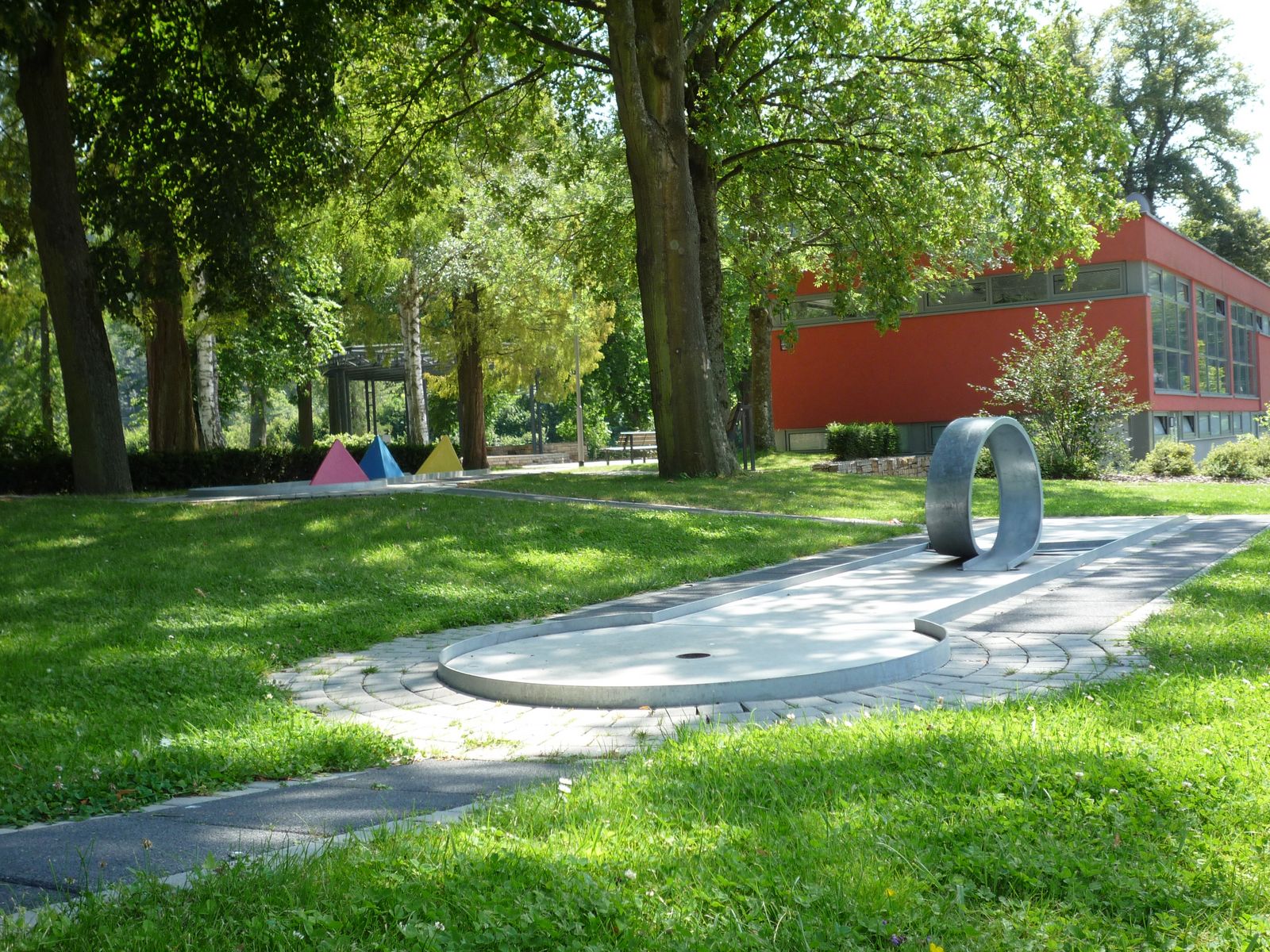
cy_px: 476
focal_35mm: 39
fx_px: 1431
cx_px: 635
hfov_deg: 47.9
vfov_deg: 36.8
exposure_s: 1/200
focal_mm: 6.8
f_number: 4
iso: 100
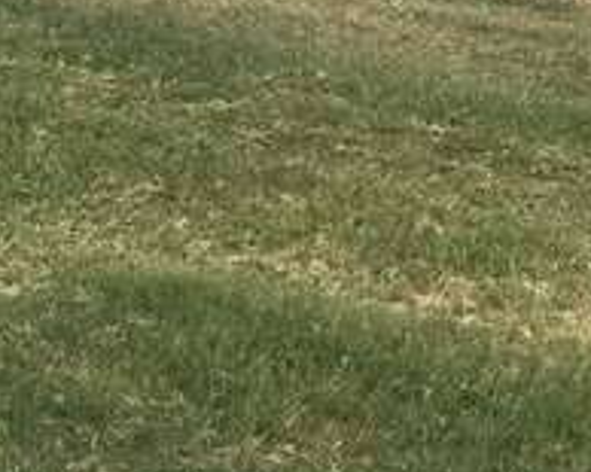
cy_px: -326
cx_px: -256
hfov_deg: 15.4
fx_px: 2045
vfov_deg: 12.3
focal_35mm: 117
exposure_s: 1/2331
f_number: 2.2
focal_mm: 4.15
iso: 25
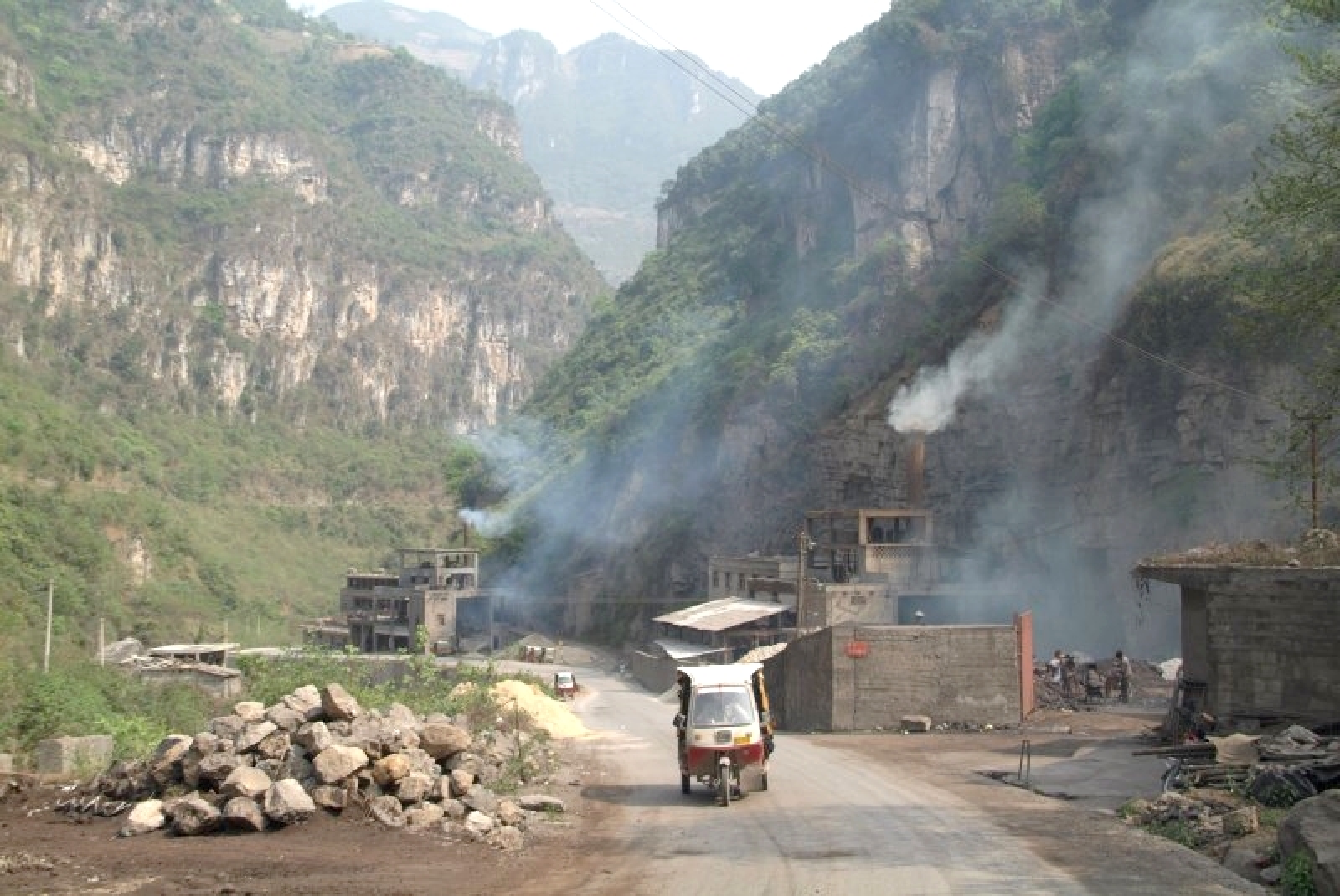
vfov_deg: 28.7
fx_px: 1751
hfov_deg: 41.9
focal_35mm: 47
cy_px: 448
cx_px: 670
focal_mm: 31
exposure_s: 1/125
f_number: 5.6
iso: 100
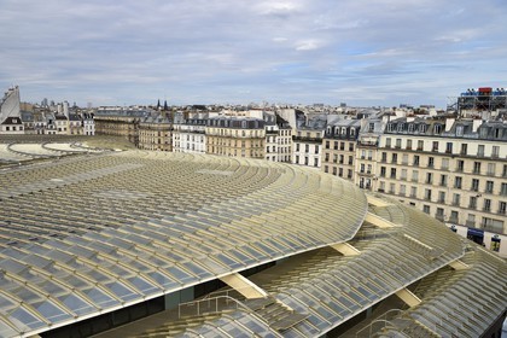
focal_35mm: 27
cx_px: 254
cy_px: 169
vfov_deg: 47.9
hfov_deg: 67.4
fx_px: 380
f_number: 13
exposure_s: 1/320
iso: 200
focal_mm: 27
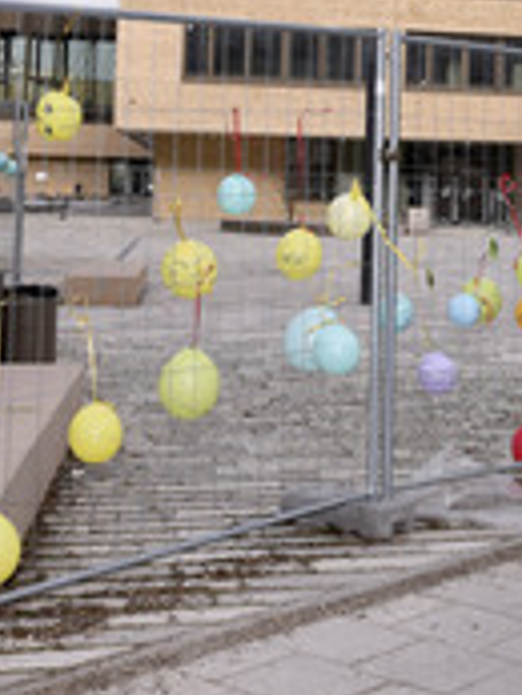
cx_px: 544
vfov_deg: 25.5
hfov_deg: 19.0
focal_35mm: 75
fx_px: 1506
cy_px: 133
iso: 500
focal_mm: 30
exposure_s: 1/160
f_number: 11
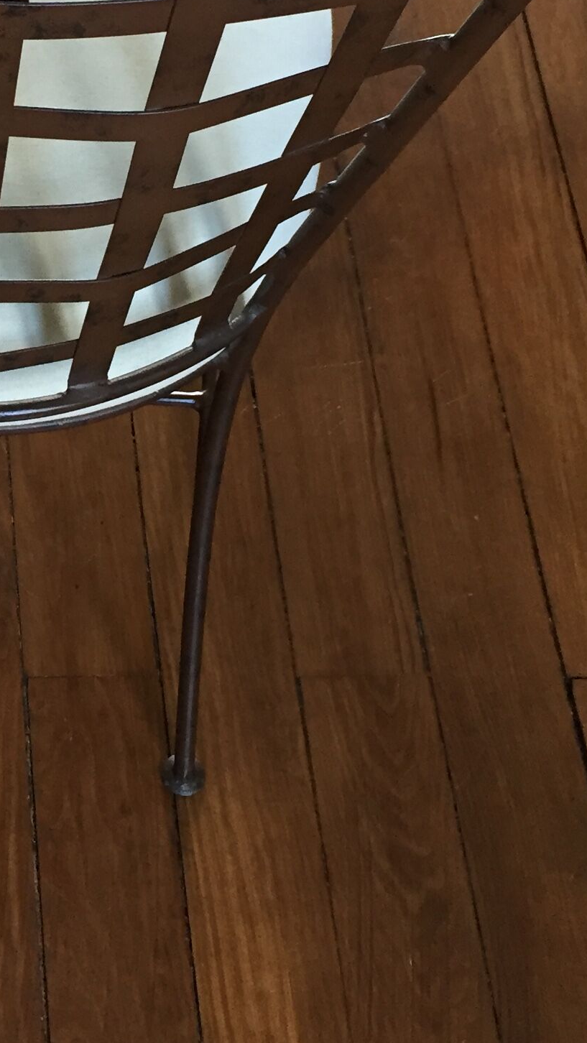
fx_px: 1964
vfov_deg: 29.4
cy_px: 300
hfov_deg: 16.6
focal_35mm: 71
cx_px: 2
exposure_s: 1/33
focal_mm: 4.15
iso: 160
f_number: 2.2
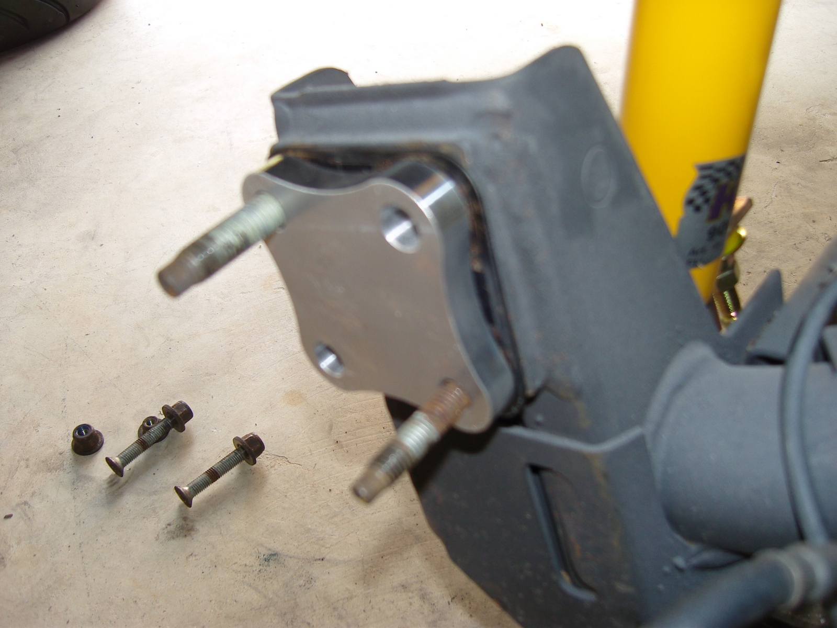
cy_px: 314
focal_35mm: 34
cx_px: 418
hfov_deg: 54.0
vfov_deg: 41.8
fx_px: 822
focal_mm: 7.3
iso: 100
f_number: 2.8
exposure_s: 1/40
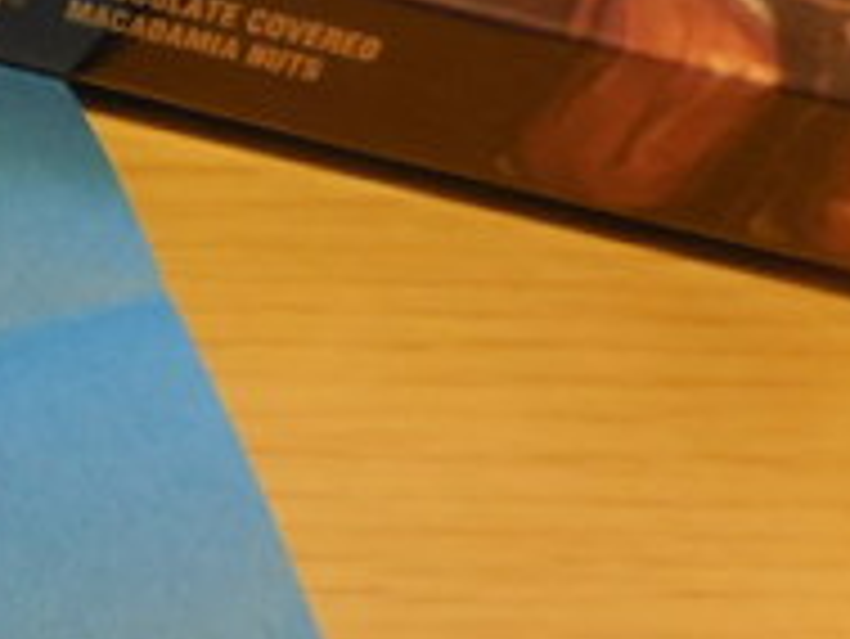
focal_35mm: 66
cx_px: -234
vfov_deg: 22.1
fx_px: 1622
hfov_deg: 25.6
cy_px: 187
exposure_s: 1/8
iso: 400
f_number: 3.3
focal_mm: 4.5
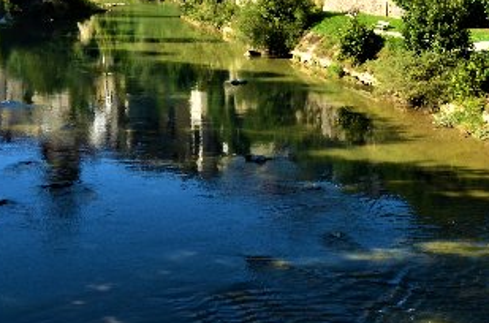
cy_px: -59
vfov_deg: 18.4
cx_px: 332
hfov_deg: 28.7
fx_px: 948
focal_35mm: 70
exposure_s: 1/125
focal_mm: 18
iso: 320
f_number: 9
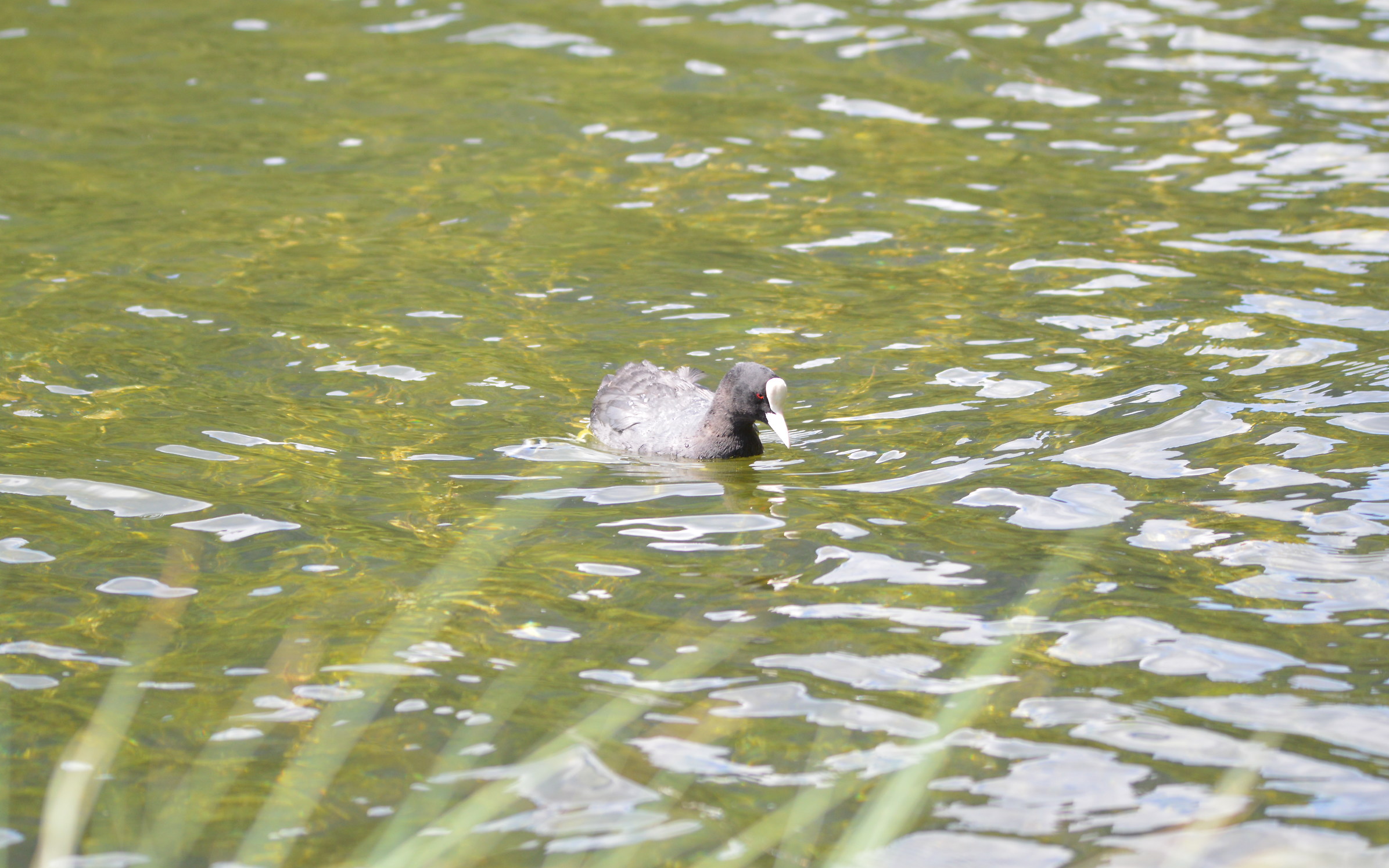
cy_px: 428
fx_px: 6965
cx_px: 692
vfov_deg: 7.1
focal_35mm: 184
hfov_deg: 11.4
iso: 400
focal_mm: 120
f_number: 4.5
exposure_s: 1/500
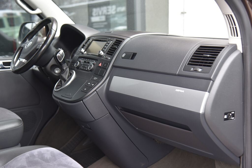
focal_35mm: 50
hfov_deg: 39.6
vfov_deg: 27.0
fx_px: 350
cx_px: 126
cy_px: 84
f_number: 4
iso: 500
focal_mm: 50
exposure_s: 1/60
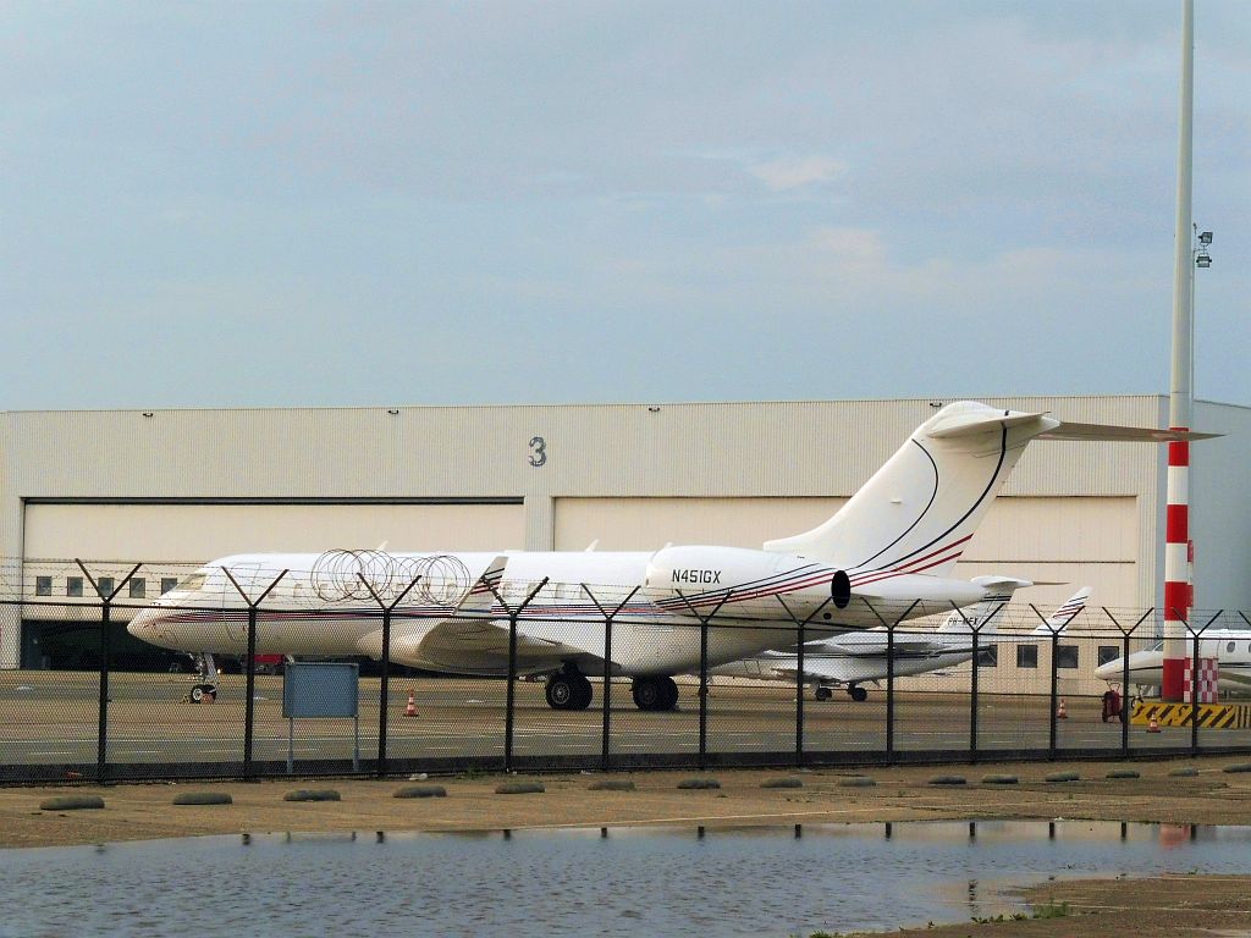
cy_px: 469
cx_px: 626
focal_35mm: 129
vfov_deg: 11.5
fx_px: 4662
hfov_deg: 15.3
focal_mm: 23.1
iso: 250
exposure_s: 1/100
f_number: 6.3
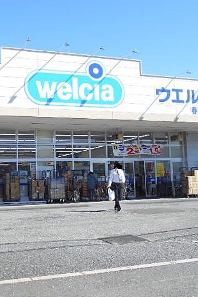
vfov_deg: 46.4
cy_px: 149
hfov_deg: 31.5
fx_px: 346
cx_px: 55
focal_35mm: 42
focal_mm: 5.1
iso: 80
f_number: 3.4
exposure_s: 1/500
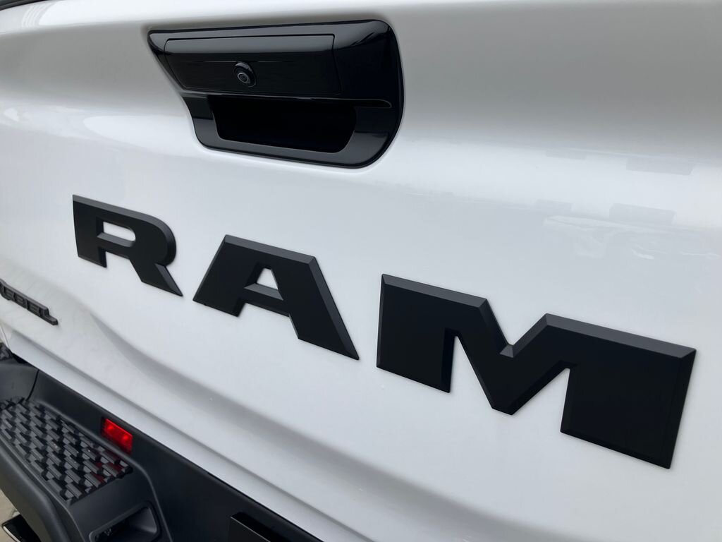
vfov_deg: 49.7
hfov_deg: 63.4
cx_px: 361
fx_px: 584
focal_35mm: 28
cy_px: 271
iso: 32
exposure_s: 1/694
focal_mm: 3.99
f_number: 1.8
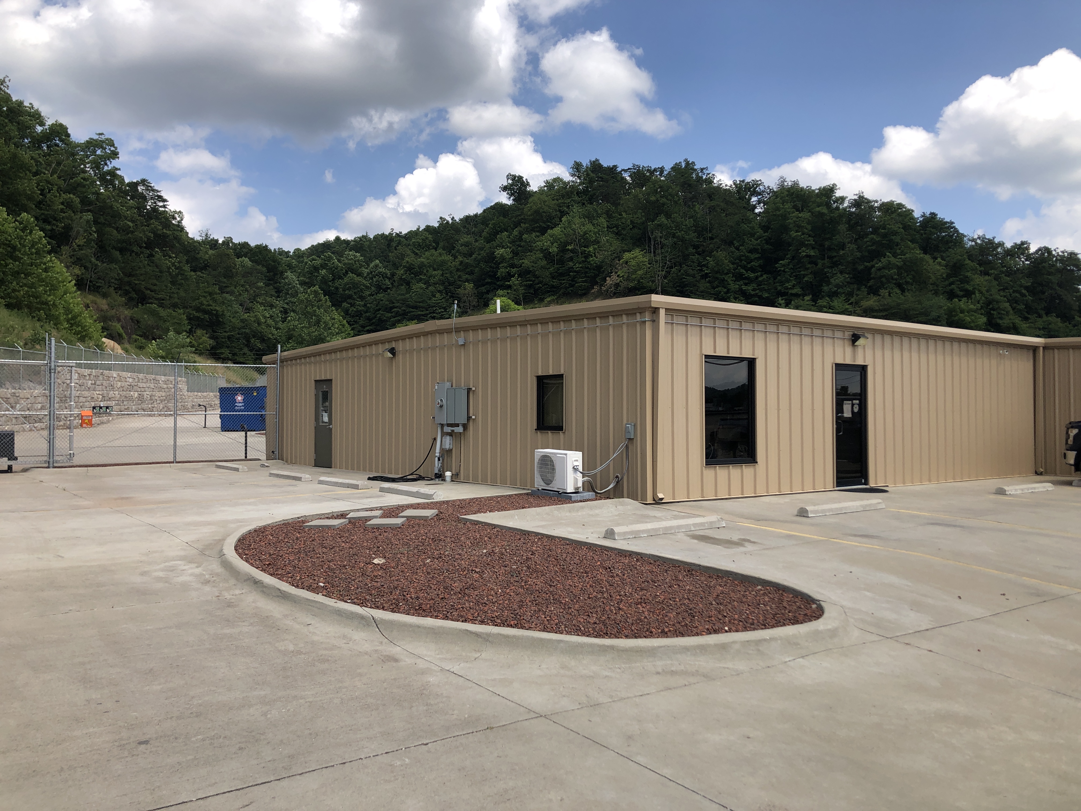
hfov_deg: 63.4
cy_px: 406
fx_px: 874
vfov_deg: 49.7
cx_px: 540
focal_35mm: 28
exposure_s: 1/1799
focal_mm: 3.99
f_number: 1.8
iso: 20
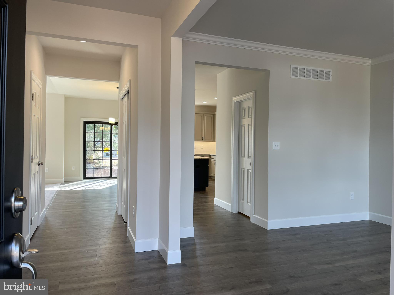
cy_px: 148
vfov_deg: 53.1
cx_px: 197
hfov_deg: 67.3
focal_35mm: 26
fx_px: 296
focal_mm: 4.2
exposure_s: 1/120
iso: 64
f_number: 1.6
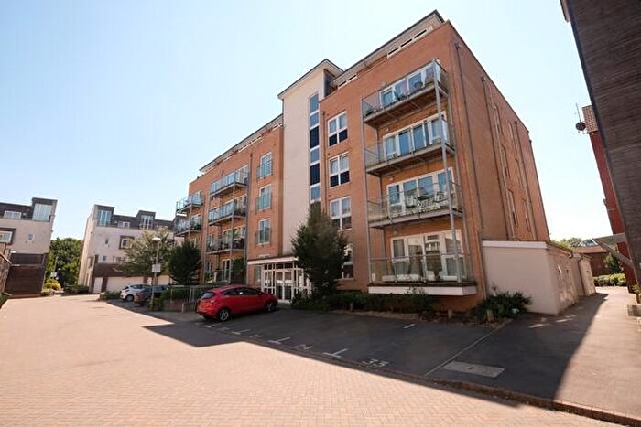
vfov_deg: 73.8
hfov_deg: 96.7
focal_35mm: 16
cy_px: 214
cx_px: 320
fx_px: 285
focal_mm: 10.5
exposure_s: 1/320
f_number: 5.6
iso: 200
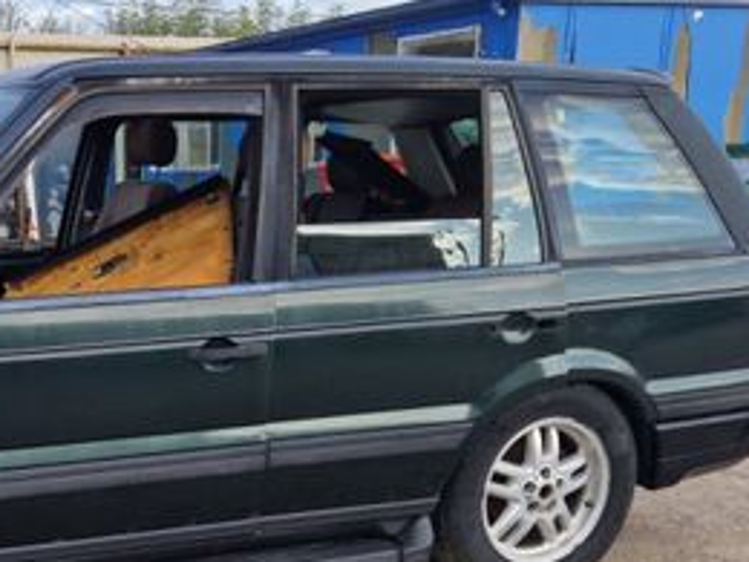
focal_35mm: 53
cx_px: 92
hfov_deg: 34.4
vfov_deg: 26.7
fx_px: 1147
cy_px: 487
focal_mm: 5.4
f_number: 1.8
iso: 50
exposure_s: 1/311
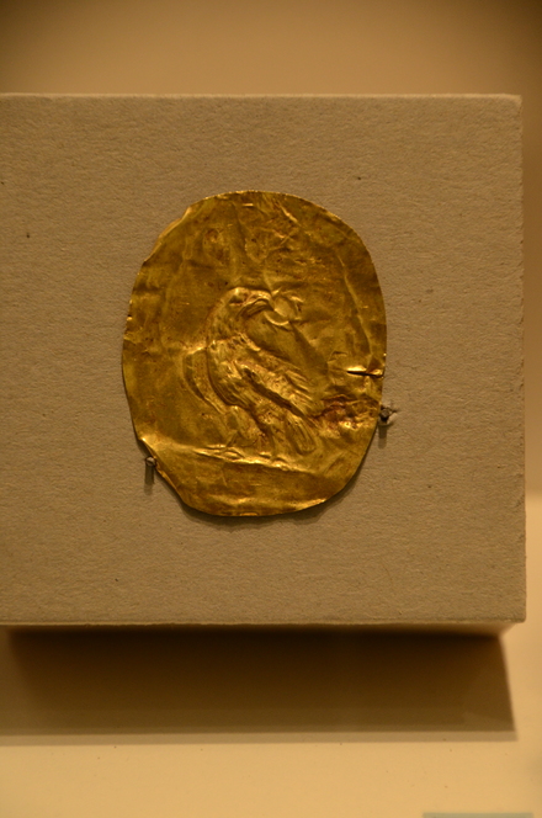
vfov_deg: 6.6
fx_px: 7143
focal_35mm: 315
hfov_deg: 4.3
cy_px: 409
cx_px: 271
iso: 1000
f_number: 6.3
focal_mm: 210
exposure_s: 1/320
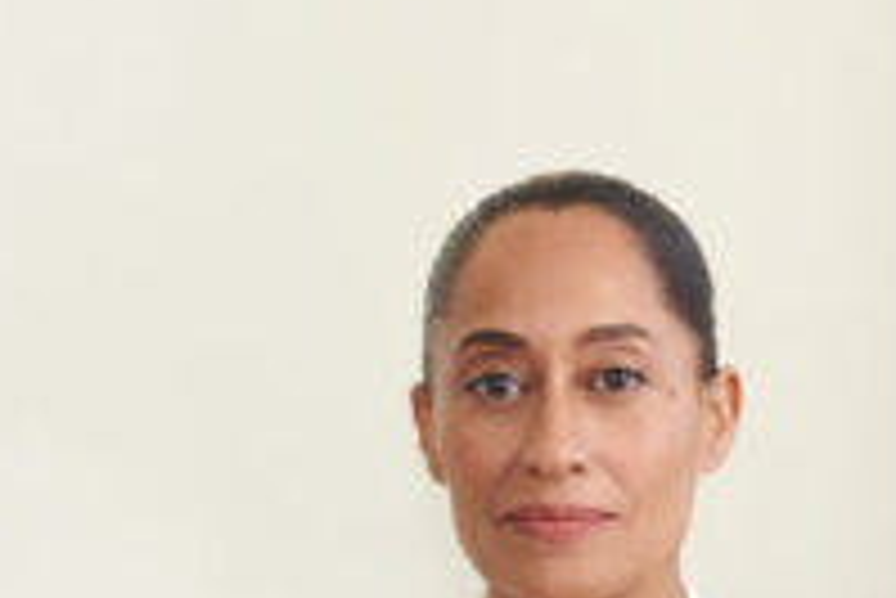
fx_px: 6725
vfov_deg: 5.0
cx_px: 590
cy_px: 1043
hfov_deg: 7.6
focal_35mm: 270
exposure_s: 1/160
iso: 800
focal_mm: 70
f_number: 11
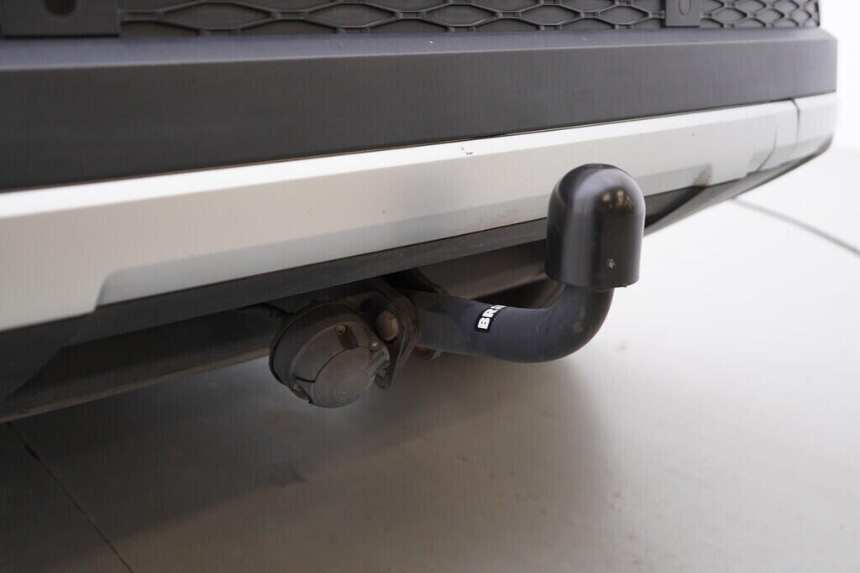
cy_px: 286
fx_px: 860
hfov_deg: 53.1
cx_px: 430
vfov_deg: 36.9
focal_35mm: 36
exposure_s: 1/50
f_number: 3.2
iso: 125
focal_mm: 24
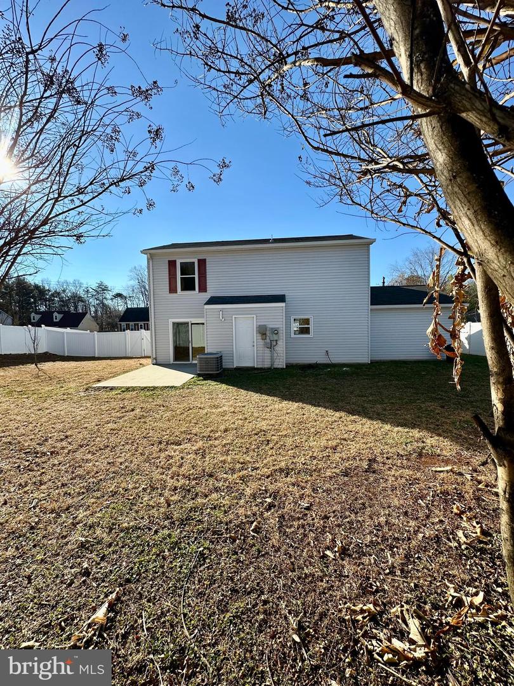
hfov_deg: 85.7
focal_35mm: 14
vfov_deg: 102.1
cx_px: 257
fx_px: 277
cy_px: 343
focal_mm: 2.22
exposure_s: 1/1247
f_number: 2.2
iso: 50
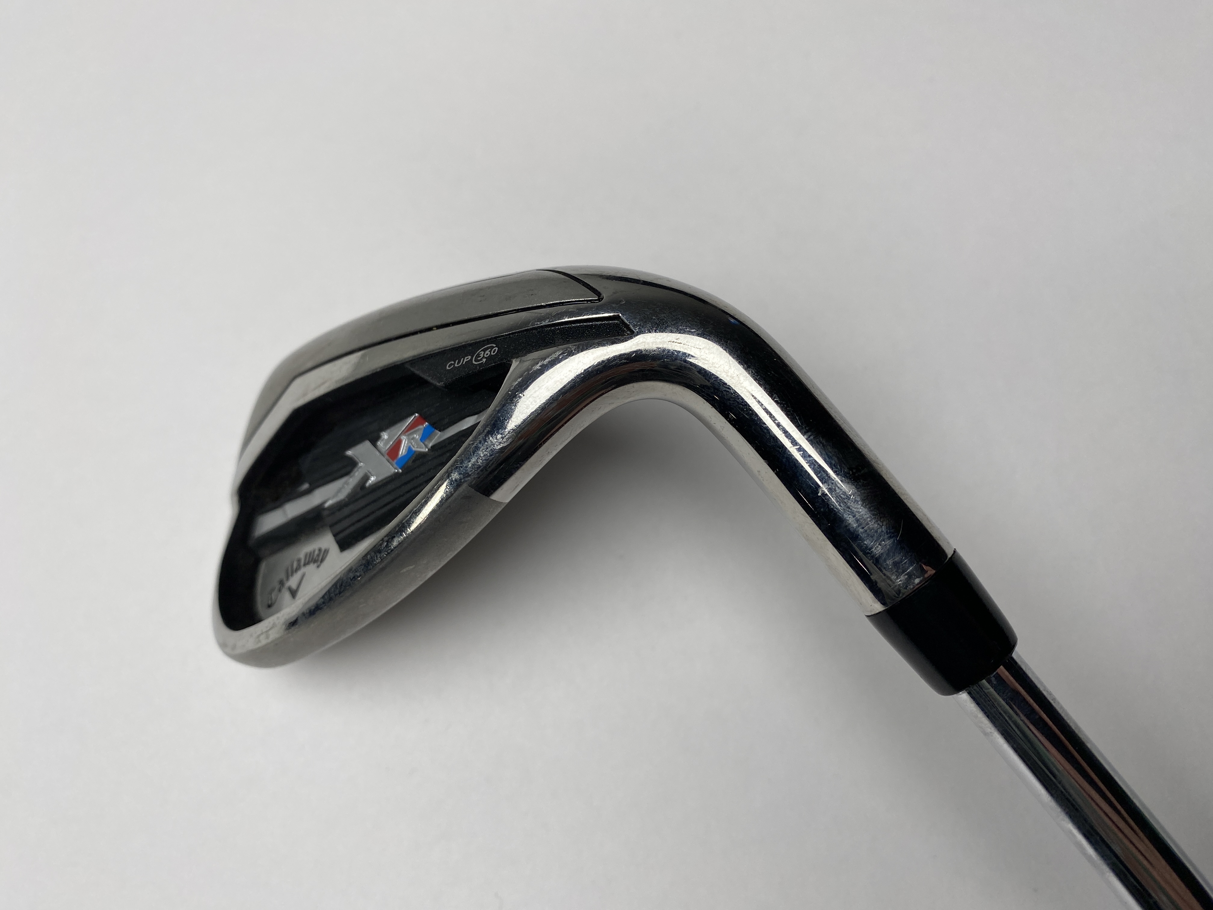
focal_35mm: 26
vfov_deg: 53.1
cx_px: 606
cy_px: 455
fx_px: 911
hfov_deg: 67.3
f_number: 1.8
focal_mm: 4.25
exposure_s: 1/408
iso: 32
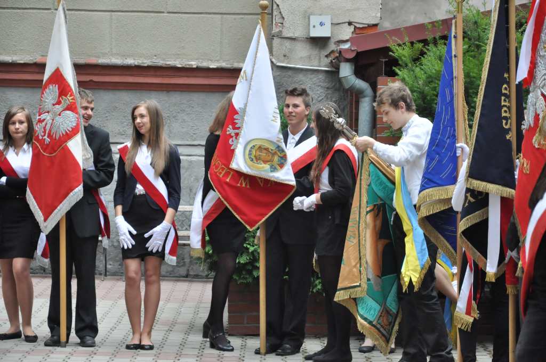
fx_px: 2090
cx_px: 273
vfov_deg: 9.9
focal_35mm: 138
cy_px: 181
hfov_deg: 14.9
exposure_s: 1/1250
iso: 2000
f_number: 5.6
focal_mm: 92
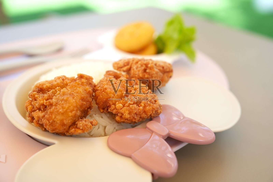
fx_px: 349
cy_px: 91
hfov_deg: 42.7
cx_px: 136
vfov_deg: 29.2
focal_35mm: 46
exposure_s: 1/320
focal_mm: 46
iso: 250
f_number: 4
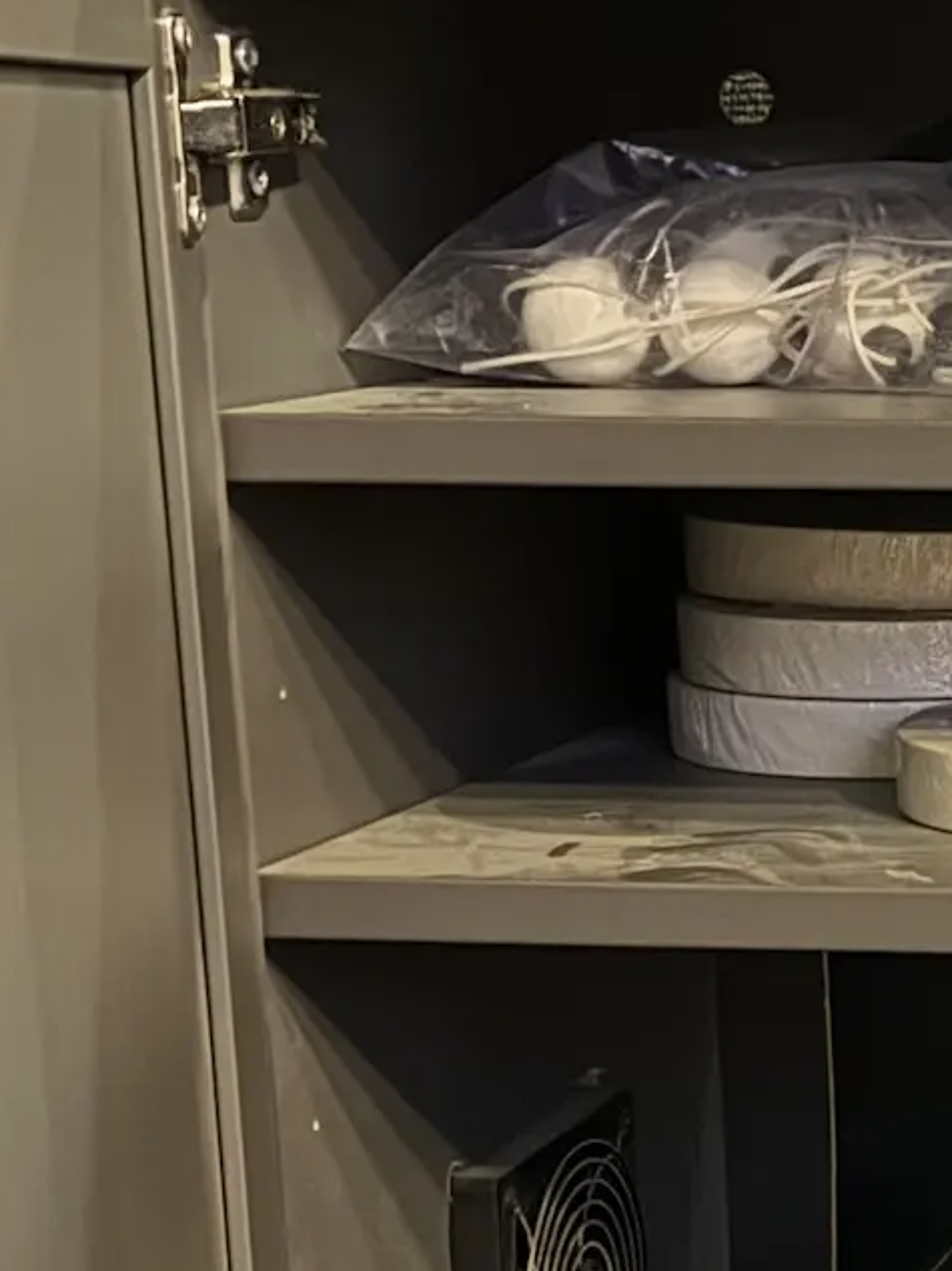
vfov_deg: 19.2
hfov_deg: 13.6
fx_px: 3706
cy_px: 1062
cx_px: 1489
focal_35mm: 101
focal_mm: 6.76
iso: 1600
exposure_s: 1/24
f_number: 1.78
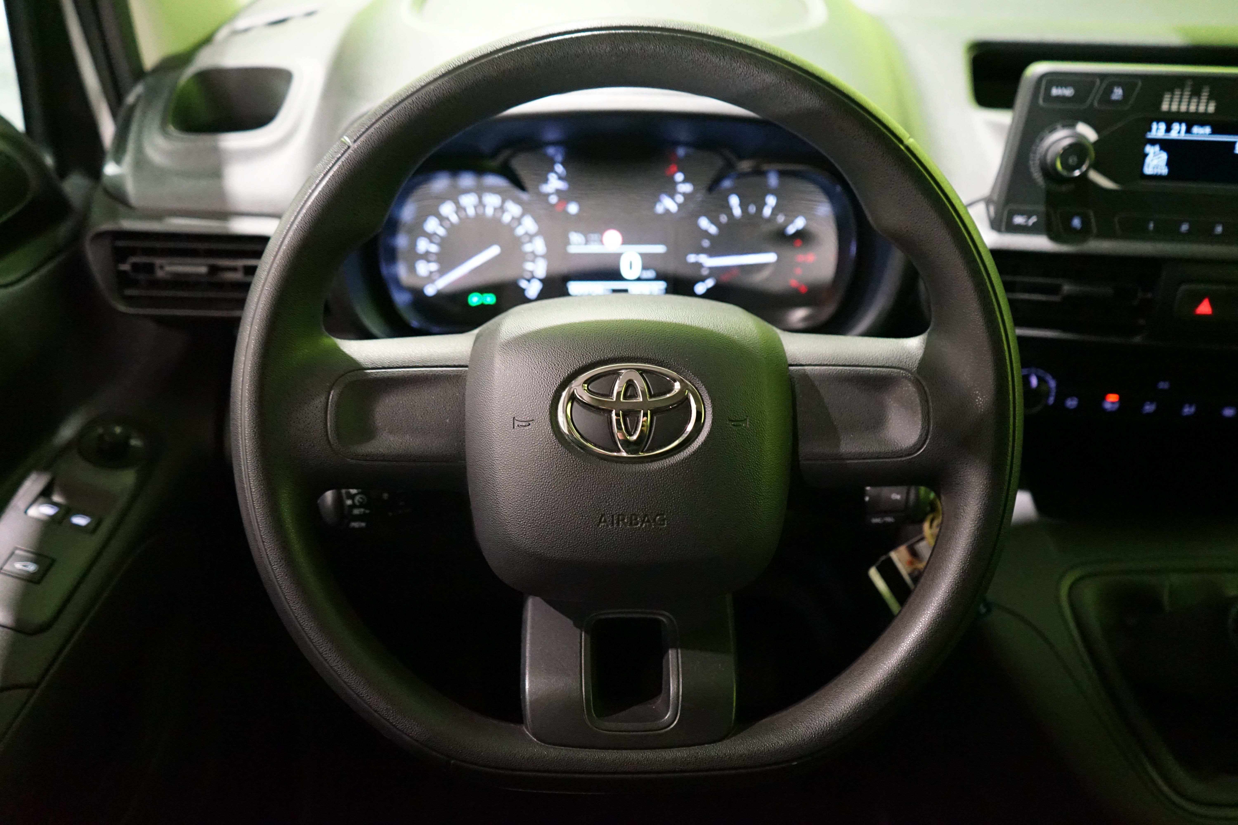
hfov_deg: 65.5
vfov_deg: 46.4
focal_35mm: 28
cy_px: 412
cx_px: 619
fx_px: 963
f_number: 3.5
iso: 6400
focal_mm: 28
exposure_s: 1/60
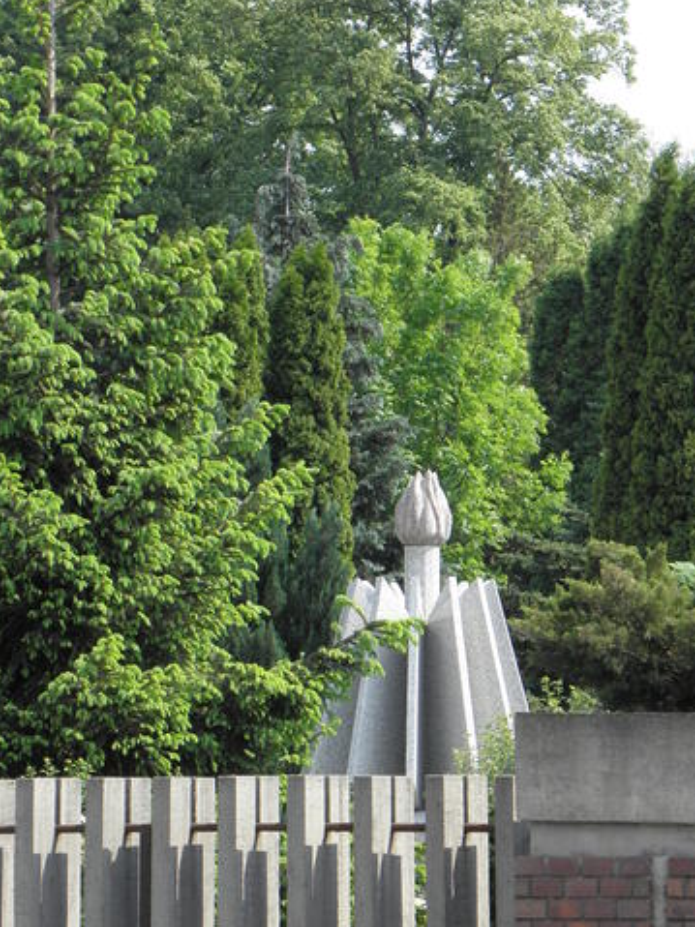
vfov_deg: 9.7
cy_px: 606
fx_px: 5437
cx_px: 399
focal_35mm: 203
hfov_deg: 7.3
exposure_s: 1/200
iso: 64
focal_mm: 27.16
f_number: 4.4
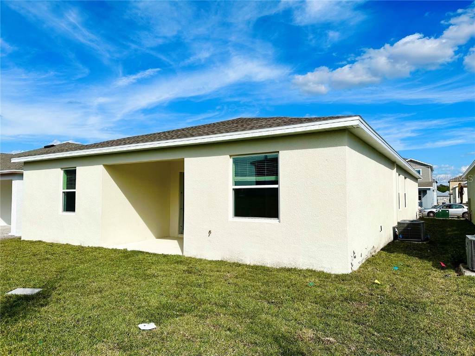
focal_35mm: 24
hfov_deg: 71.6
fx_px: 329
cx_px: 238
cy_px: 178
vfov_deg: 56.8
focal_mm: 6.86
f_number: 1.78
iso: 80
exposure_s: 1/10753
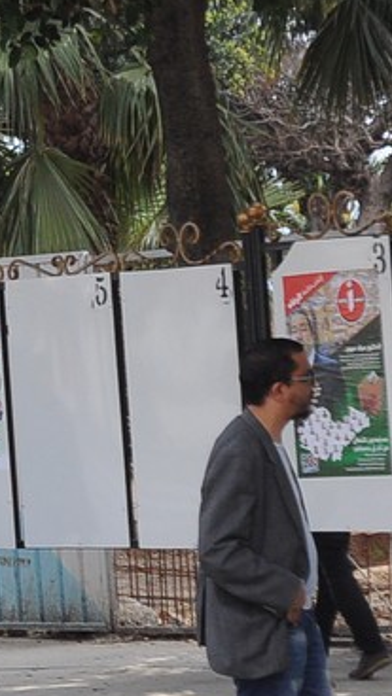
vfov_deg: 8.5
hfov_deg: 4.7
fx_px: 4685
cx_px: -337
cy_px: 519
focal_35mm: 254
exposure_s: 1/400
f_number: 10
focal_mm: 55
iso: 1000
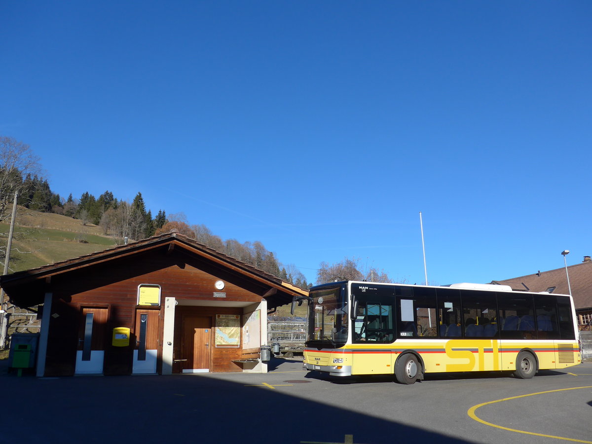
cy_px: 222
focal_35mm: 29
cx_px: 296
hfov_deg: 61.7
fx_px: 496
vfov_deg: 48.2
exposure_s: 1/1600
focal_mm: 6
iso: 80
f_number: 2.8
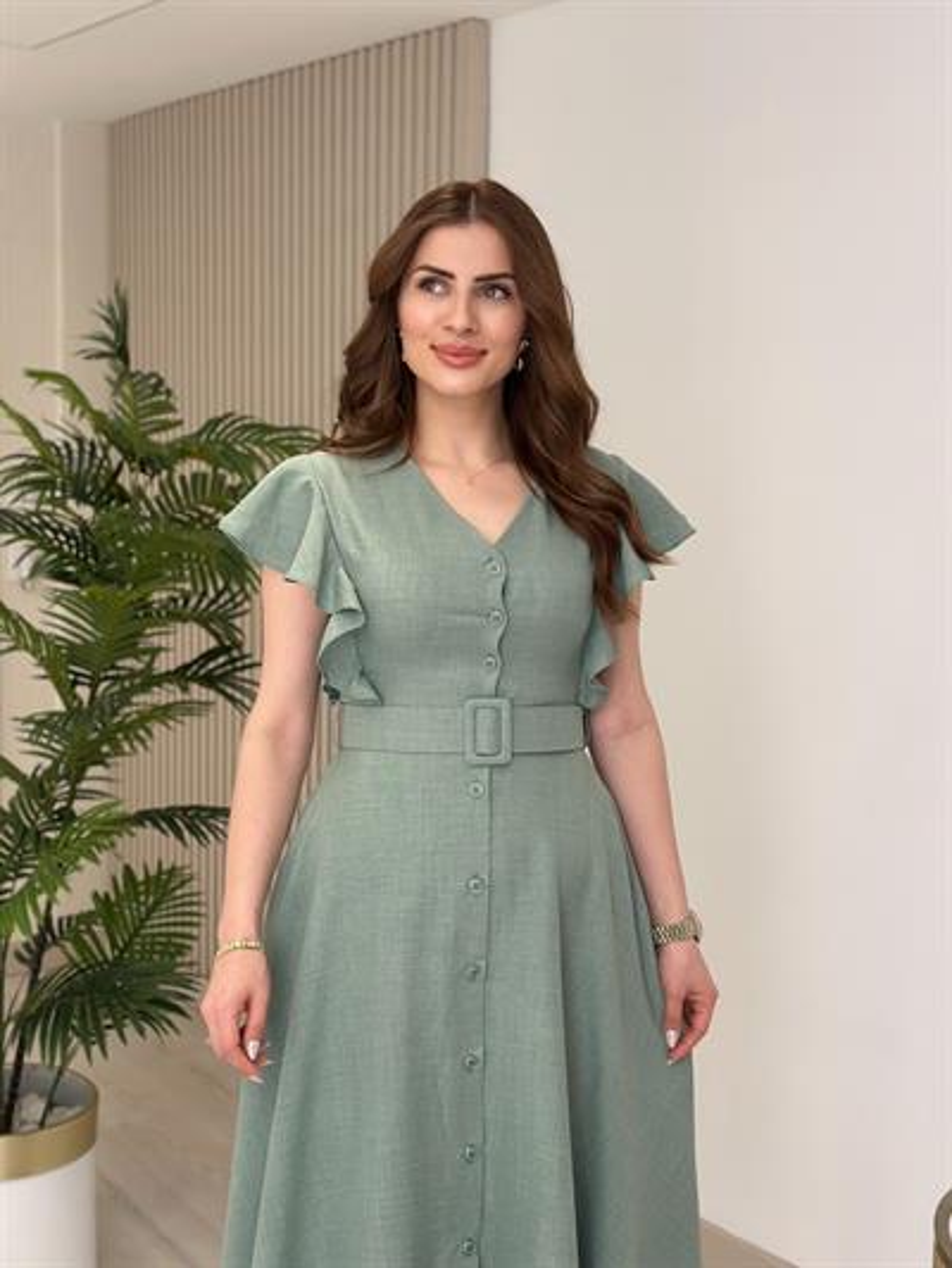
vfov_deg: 39.6
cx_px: 476
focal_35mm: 48
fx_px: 1759
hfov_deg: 30.3
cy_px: 634
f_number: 1.78
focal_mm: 6.86
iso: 80
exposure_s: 1/406
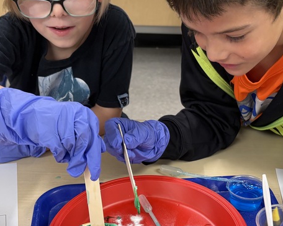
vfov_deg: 26.5
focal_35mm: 57
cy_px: 151
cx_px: 173
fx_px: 478
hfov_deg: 32.9
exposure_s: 1/67
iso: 125
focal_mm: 5.96
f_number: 1.6
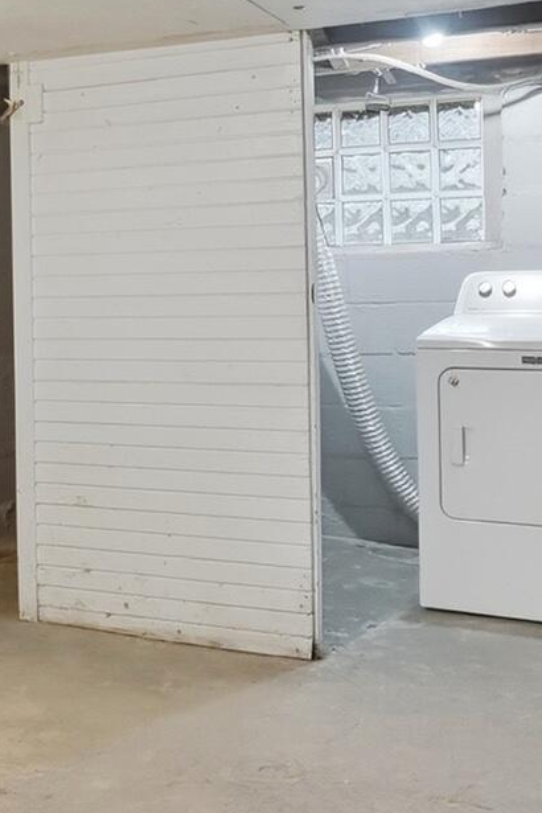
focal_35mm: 48
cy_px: 282
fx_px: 1084
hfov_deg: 27.5
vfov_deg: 40.7
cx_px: 110
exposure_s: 1/60
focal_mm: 10
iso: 100
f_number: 4
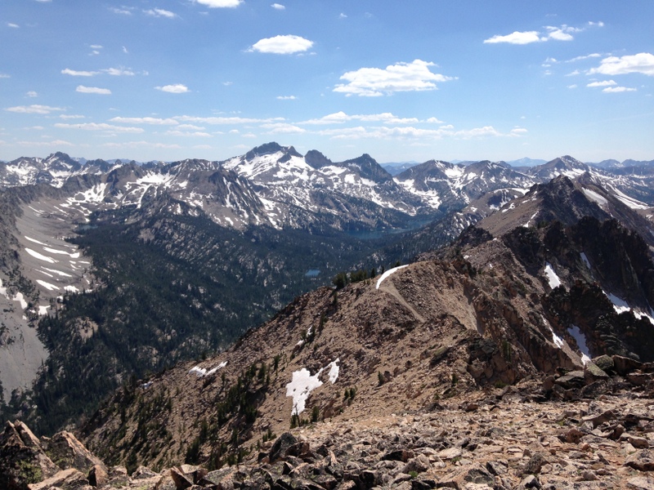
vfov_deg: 42.9
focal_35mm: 33
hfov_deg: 55.4
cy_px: 245
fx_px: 623
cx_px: 327
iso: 50
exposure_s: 1/2358
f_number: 2.4
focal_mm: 4.12
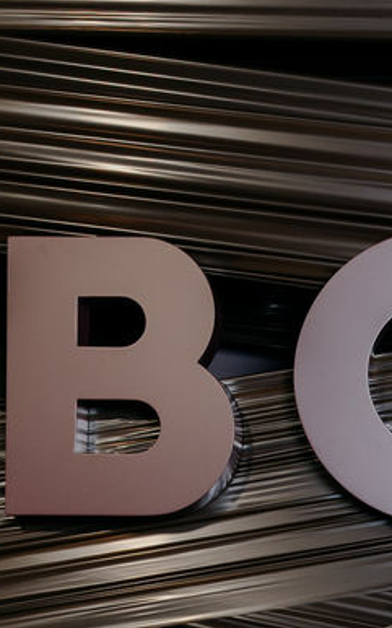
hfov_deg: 13.0
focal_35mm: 98
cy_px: 761
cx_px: 478
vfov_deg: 19.9
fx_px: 1676
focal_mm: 29
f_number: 4.5
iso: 800
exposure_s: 1/125
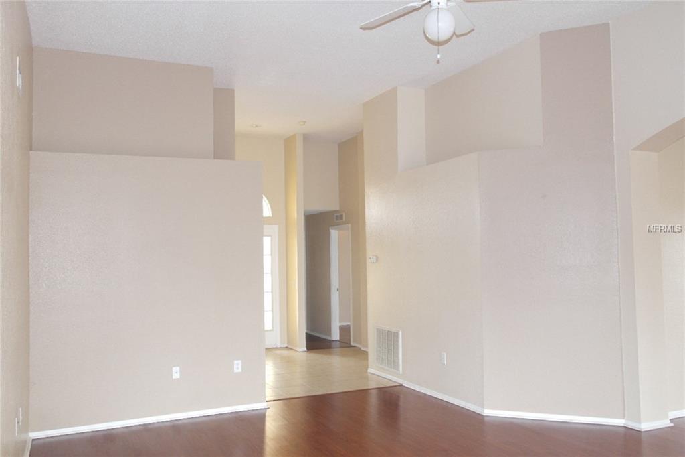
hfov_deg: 61.9
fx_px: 571
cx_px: 342
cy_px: 228
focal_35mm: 30
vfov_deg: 43.6
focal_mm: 20
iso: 400
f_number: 3.5
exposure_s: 1/40
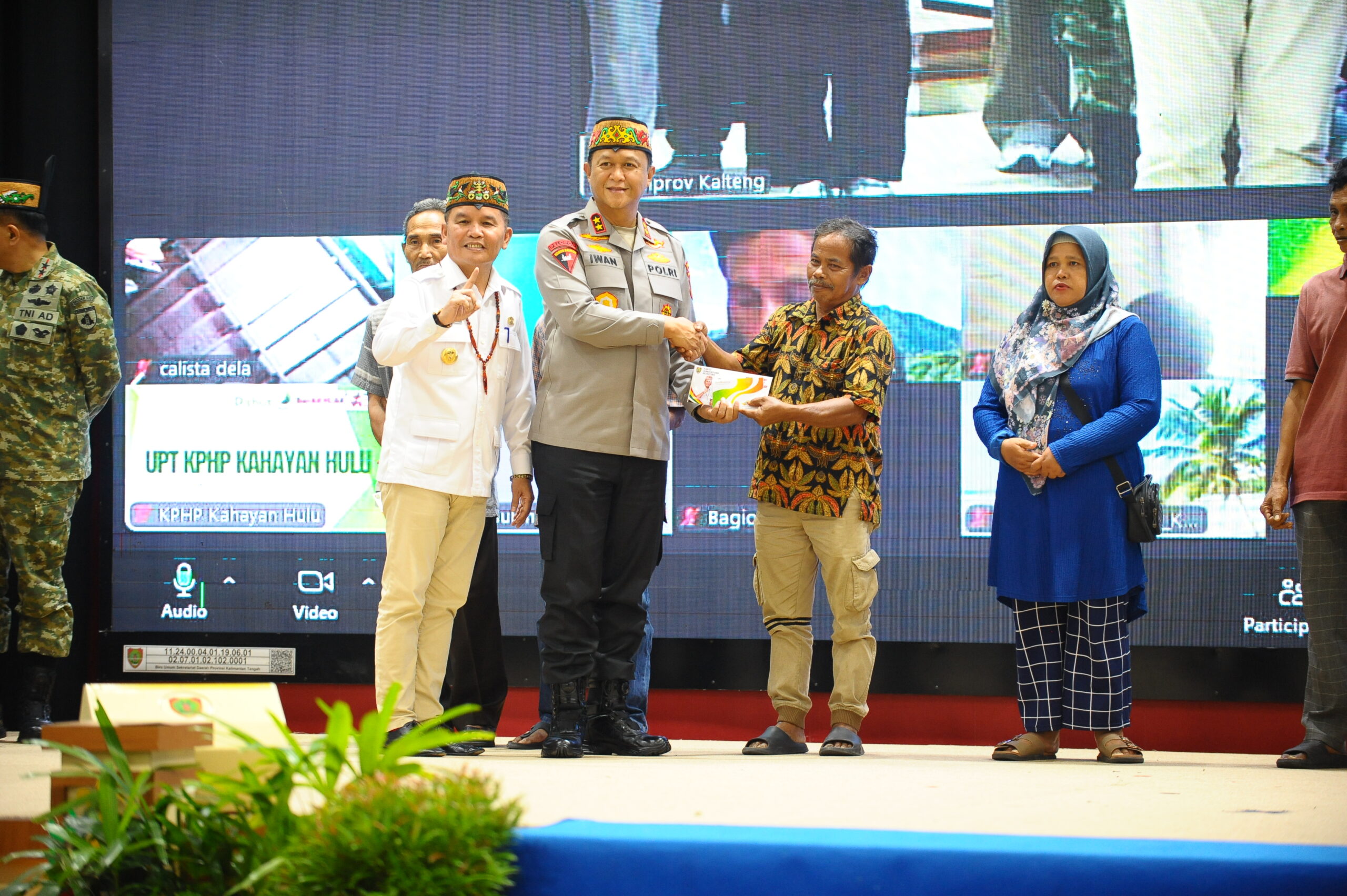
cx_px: 674
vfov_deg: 10.5
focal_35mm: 130
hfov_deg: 15.8
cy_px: 448
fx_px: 4861
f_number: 2.8
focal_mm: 130
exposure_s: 1/125
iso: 2000
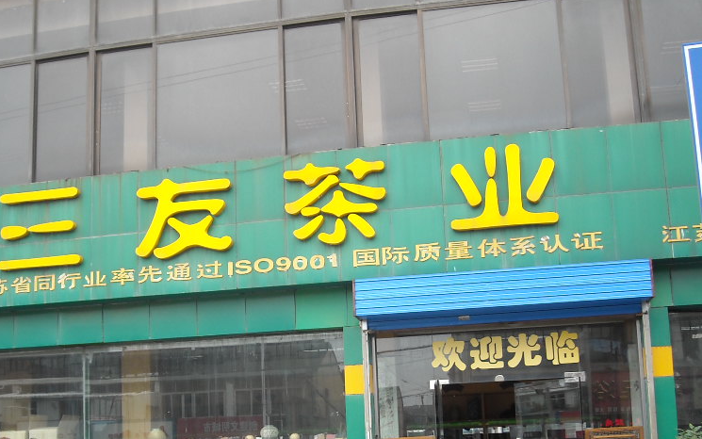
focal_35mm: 51
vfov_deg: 25.1
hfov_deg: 39.5
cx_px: 297
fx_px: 976
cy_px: 328
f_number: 2.8
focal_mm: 5.7
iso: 64
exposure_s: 1/135
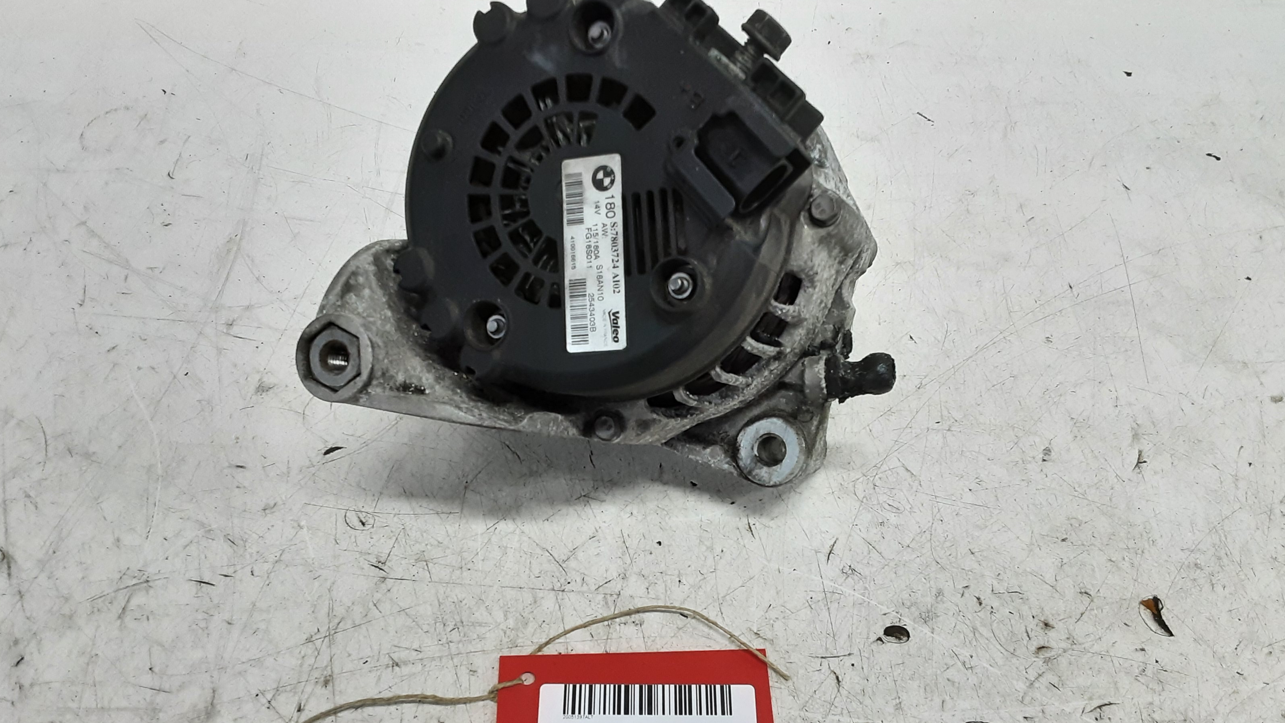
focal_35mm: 30
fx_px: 1022
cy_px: 429
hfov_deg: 64.3
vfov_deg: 38.8
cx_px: 643
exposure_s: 1/50
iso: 125
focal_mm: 2.91
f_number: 1.9
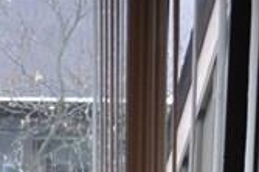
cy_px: 378
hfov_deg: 11.0
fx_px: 1265
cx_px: -189
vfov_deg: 7.4
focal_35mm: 176
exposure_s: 1/125
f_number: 5.6
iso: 400
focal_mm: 18
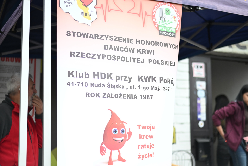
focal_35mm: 50
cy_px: 83
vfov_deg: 27.0
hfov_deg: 39.6
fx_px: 344
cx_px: 124
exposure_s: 1/8000
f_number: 1.8
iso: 1000
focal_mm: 50
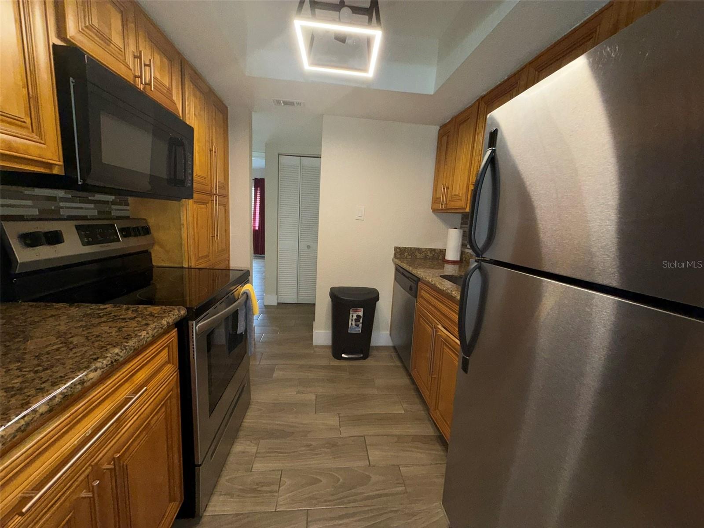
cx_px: 352
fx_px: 285
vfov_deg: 85.7
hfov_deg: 102.1
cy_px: 264
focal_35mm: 14
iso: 80
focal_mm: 2.22
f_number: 2.2
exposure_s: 1/60
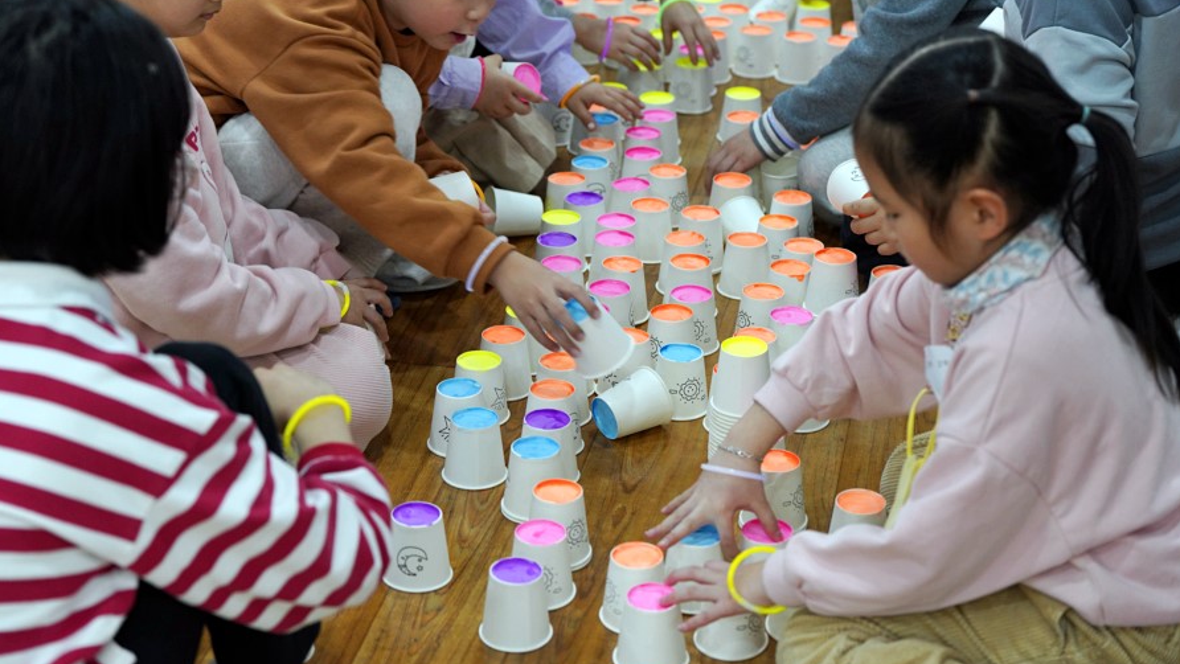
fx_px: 2316
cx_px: 587
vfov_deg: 16.3
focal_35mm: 74
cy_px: 294
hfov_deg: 28.6
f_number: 4
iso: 1000
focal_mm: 70
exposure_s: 1/160
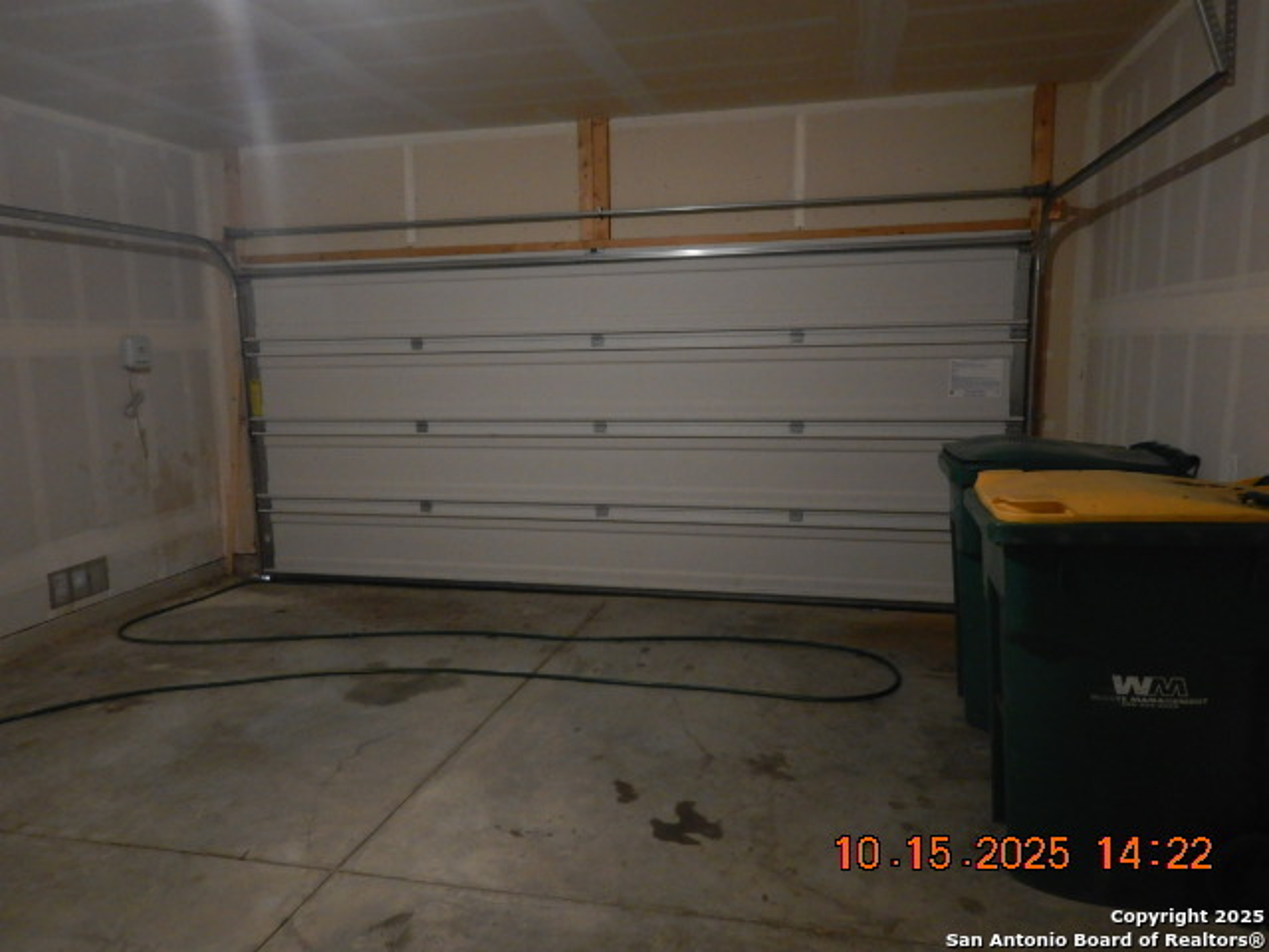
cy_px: 476
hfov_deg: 71.6
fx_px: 880
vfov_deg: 56.8
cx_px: 634
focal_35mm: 24
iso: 450
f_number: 2.8
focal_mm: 4.3
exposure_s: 1/15
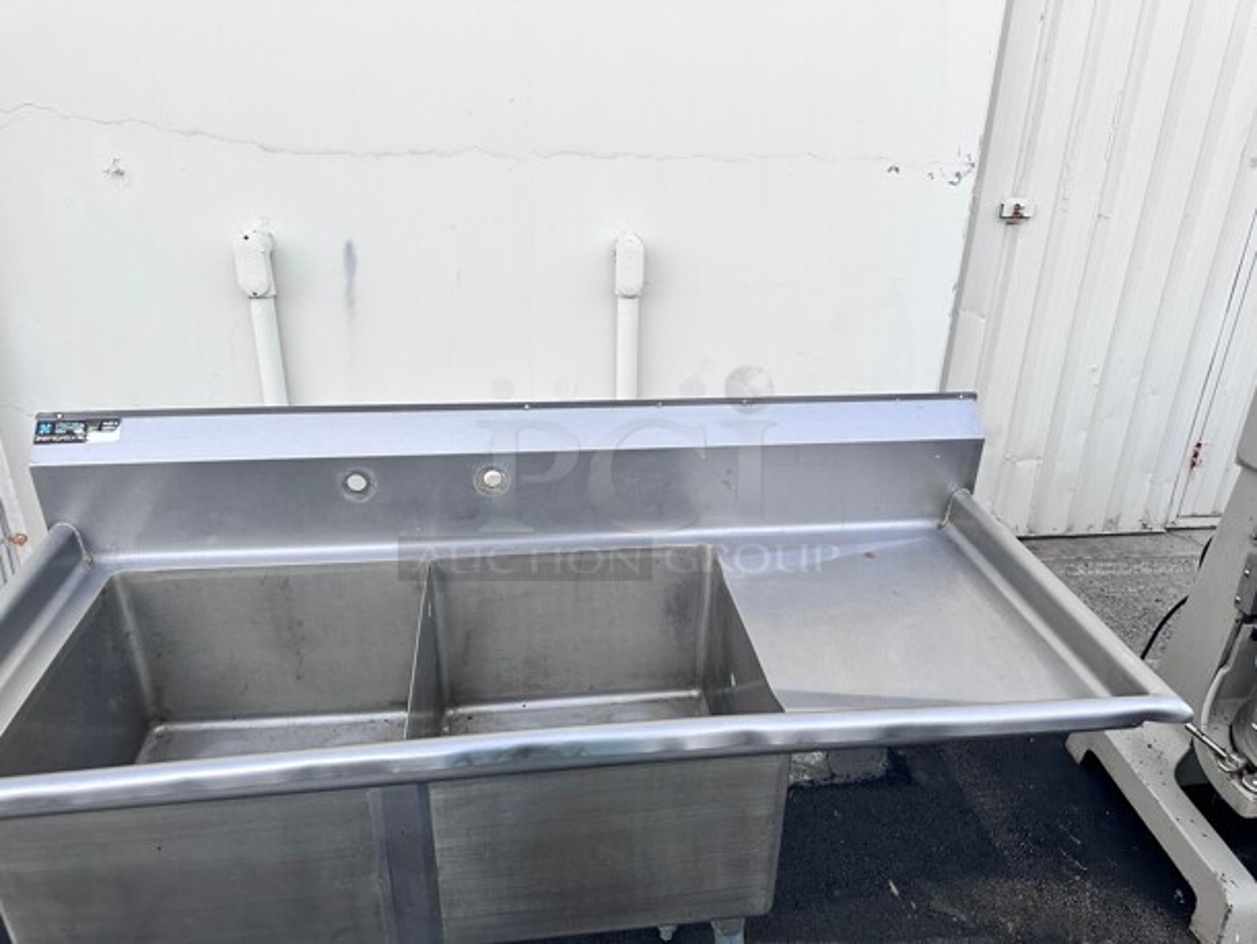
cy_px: 472
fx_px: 872
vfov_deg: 56.8
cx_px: 628
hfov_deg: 71.6
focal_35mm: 24
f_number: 1.78
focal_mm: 6.86
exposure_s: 1/121
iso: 160
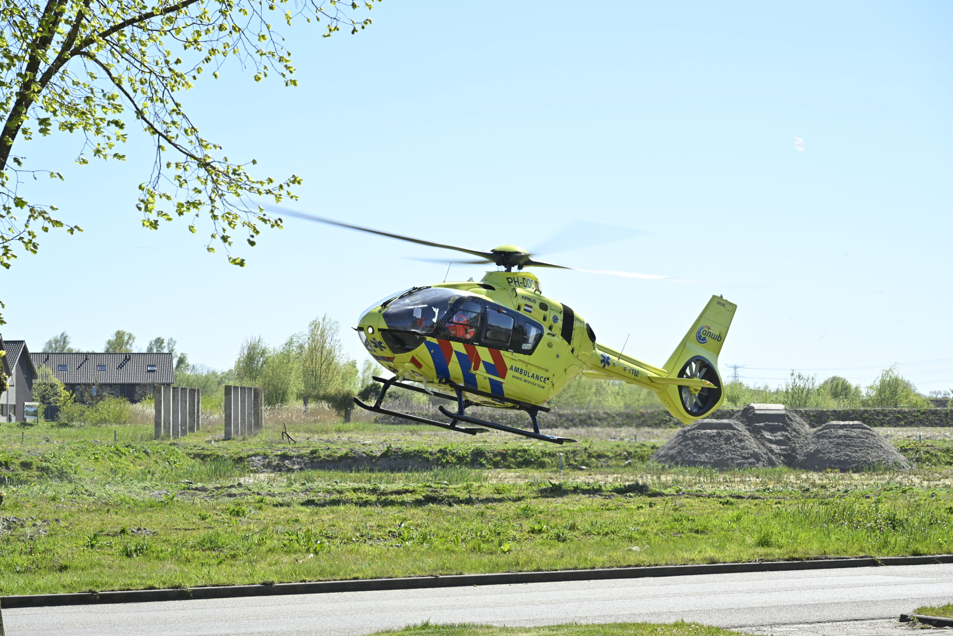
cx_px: 476
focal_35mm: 79
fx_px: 2091
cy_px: 318
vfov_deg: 17.3
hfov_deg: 25.7
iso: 64
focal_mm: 79
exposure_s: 1/160
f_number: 7.1
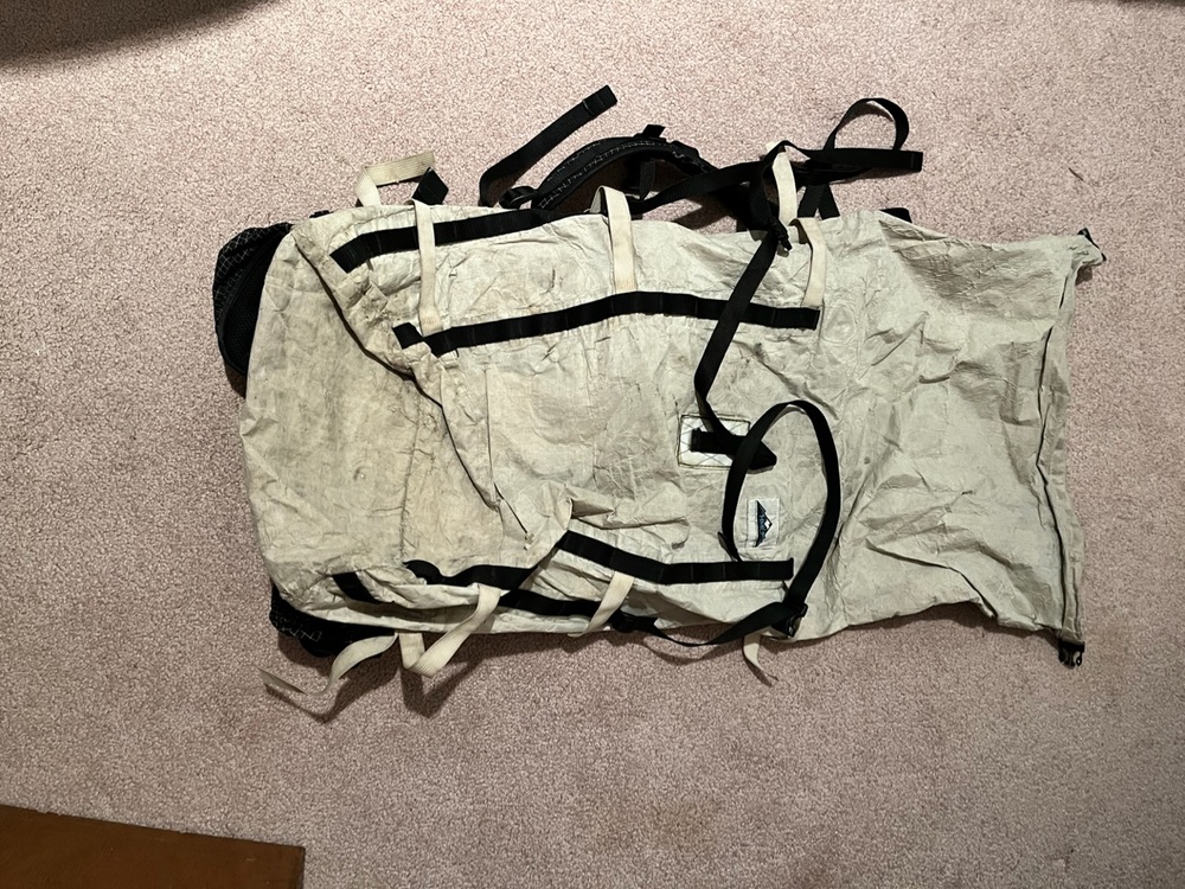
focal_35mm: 26
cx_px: 592
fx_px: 890
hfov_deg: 67.3
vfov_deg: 53.1
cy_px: 444
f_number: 1.6
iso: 400
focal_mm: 5.1
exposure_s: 1/40
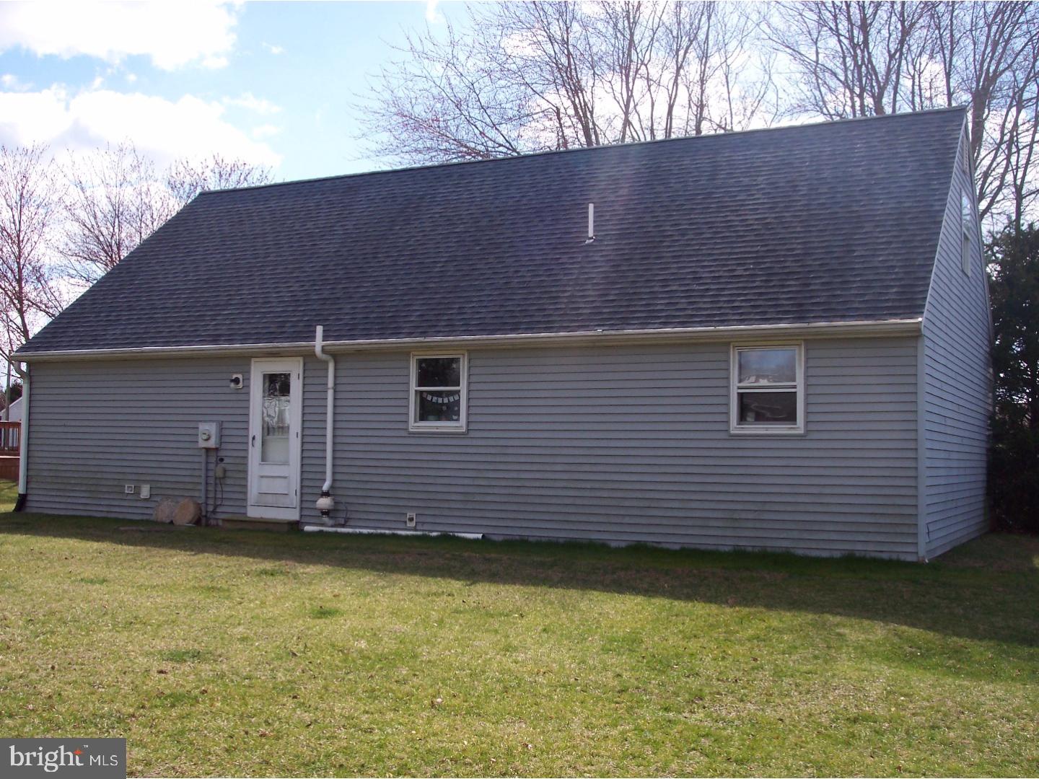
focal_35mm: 38
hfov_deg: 49.0
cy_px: 390
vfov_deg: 37.7
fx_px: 1141
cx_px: 520
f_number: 4.8
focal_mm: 8
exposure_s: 1/500
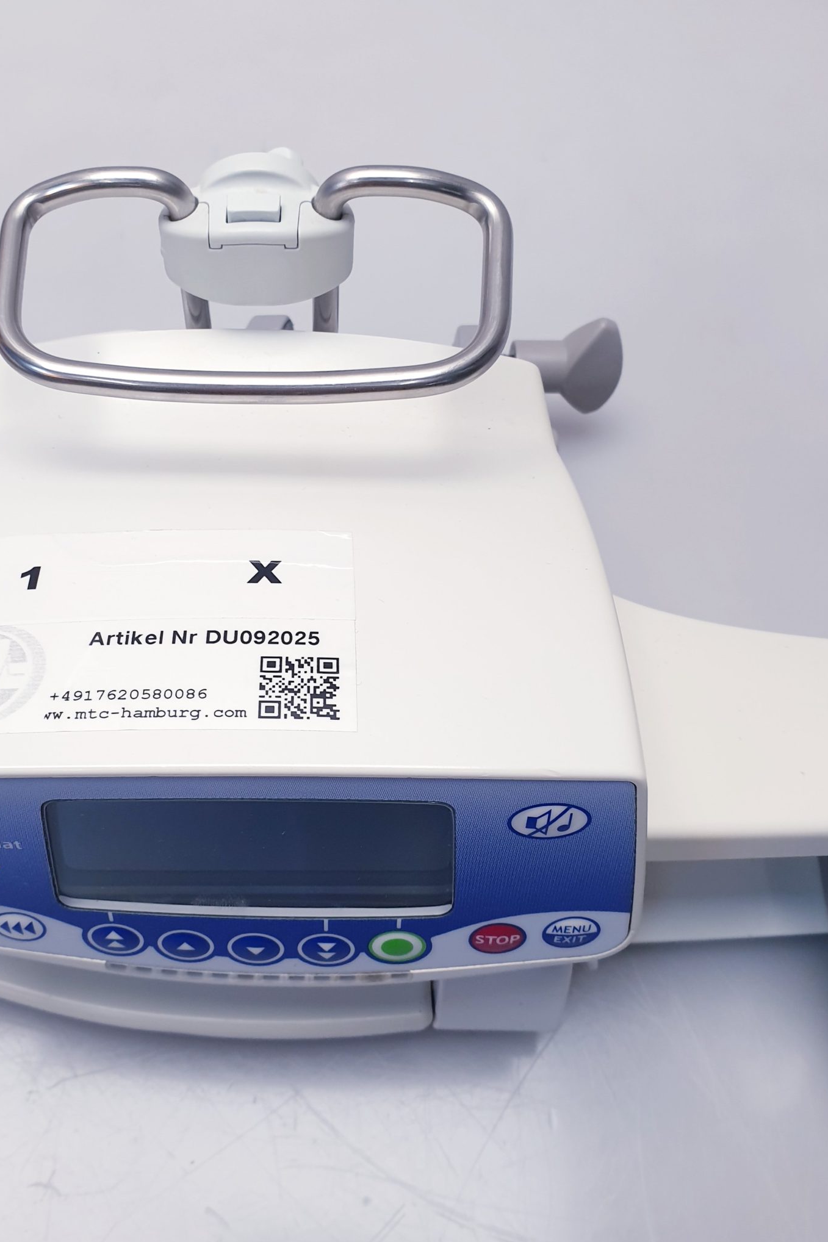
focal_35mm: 34
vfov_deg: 55.8
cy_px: 610
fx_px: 1173
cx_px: 267
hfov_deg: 38.4
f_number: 2.4
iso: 80
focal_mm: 4.3
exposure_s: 1/100
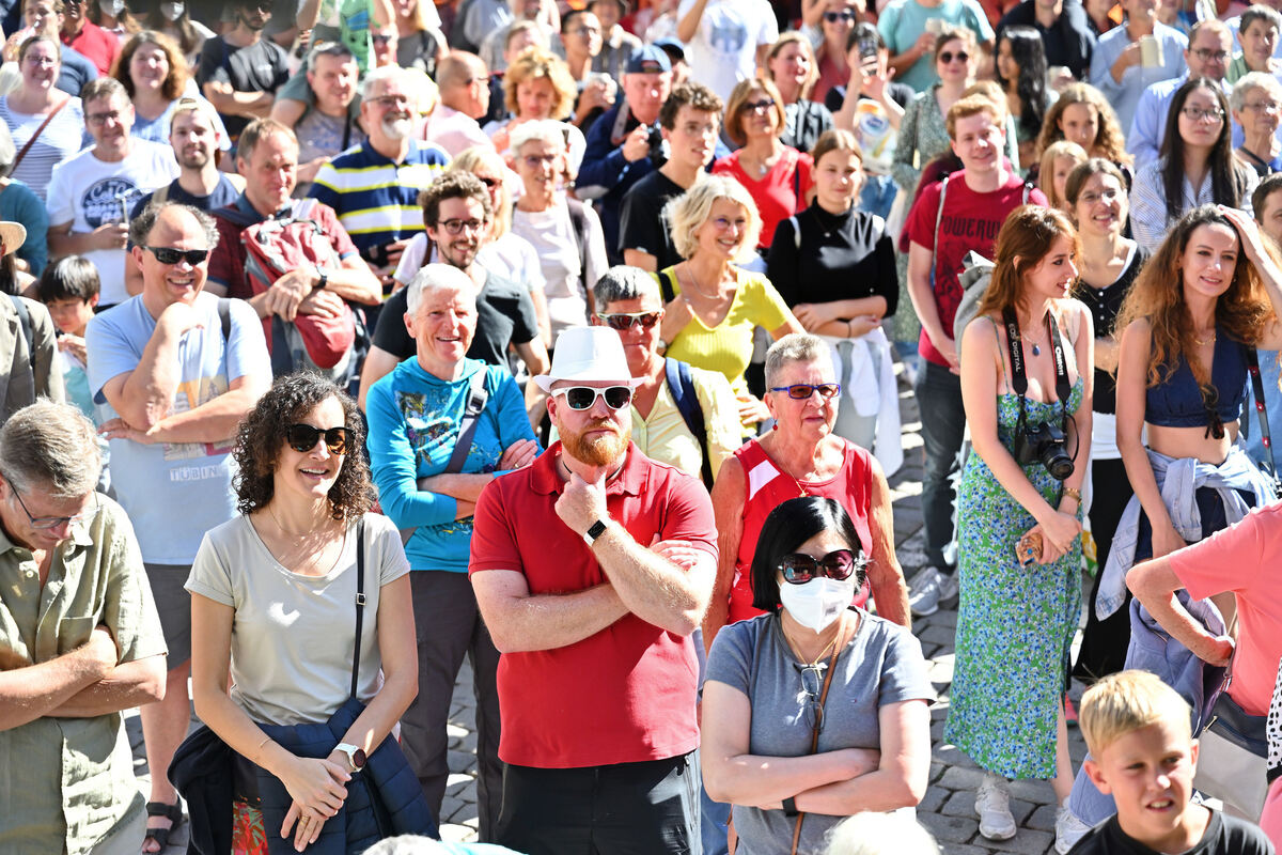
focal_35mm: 70
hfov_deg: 28.8
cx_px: 641
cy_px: 428
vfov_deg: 19.5
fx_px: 2493
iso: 800
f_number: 3.2
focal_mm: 70
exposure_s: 1/2500
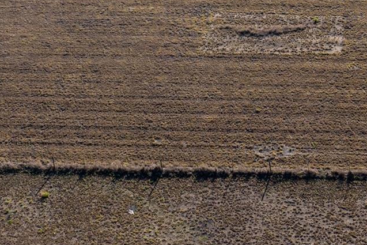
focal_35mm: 90
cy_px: -139
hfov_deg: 22.6
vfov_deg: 14.1
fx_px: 918
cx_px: 226
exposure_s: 1/640
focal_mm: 10.26
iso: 100
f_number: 6.3
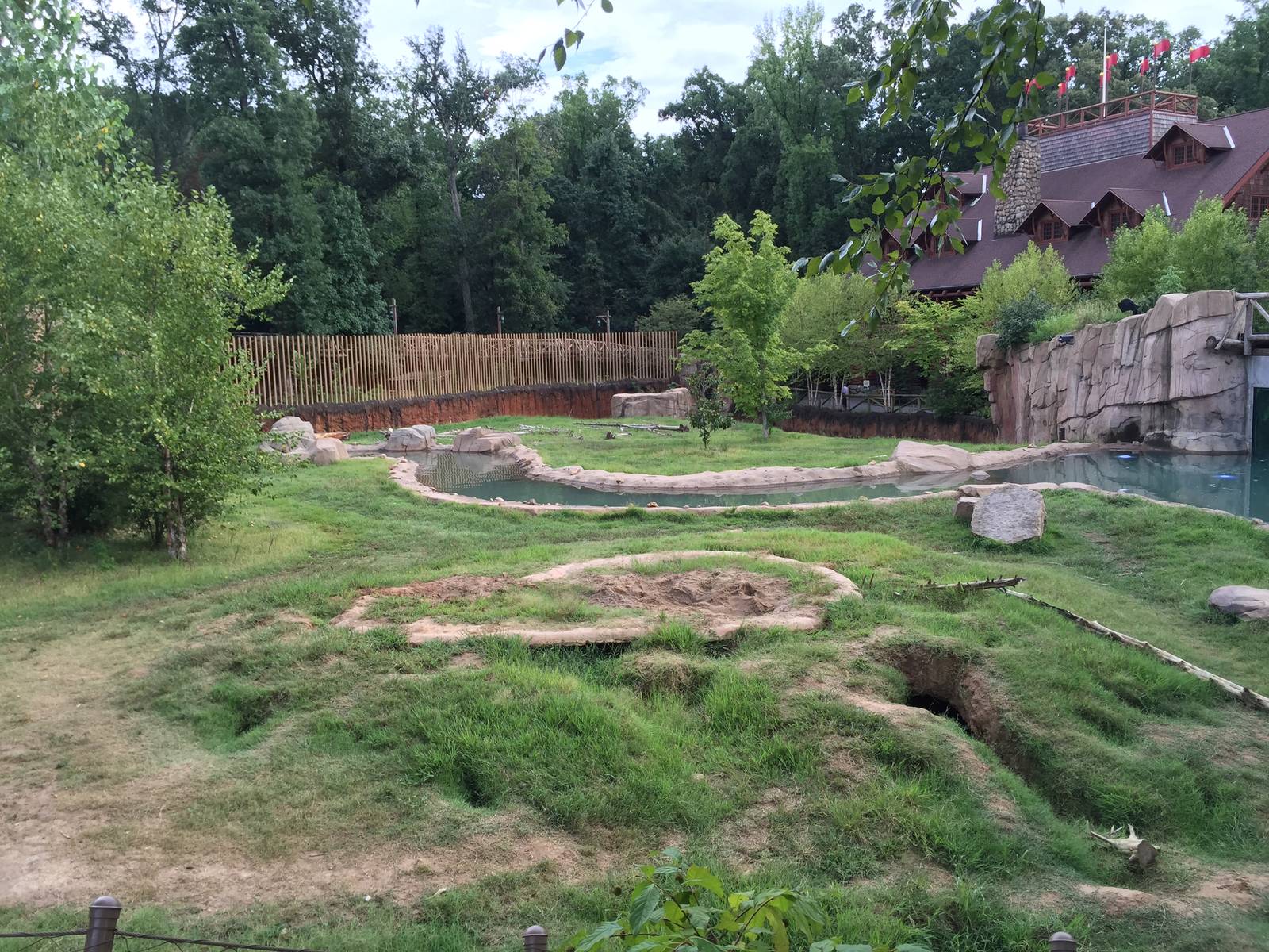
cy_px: 476
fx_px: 1063
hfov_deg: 61.7
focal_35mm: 29
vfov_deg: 48.2
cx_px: 634
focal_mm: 4.15
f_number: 2.2
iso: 32
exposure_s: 1/191
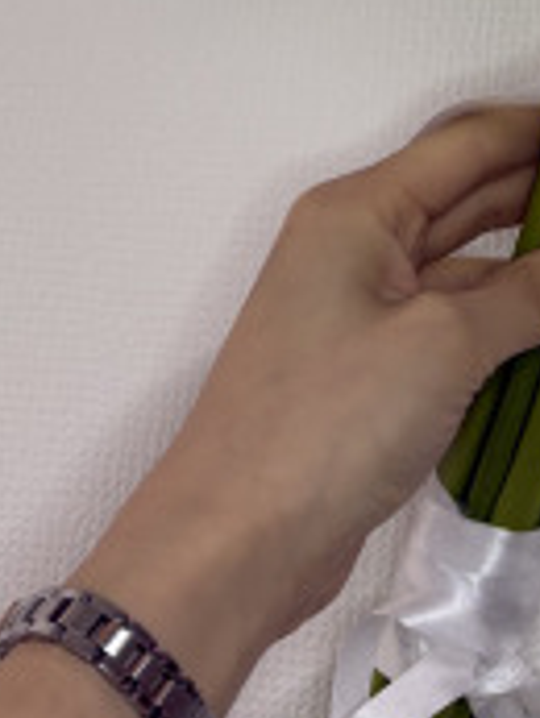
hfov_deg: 15.8
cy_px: -166
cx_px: 636
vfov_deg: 20.2
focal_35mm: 90
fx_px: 1870
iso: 100
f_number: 1.6
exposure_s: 1/50
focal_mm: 5.96
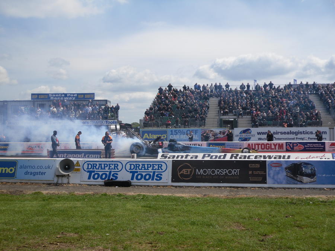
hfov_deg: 42.9
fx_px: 426
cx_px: 168
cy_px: 126
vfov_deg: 32.9
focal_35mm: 44
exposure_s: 1/245
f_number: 8.6
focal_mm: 7.88
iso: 80
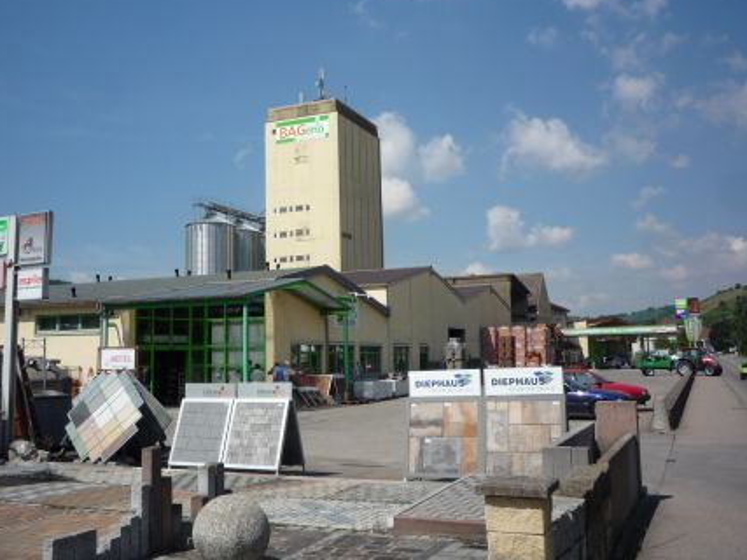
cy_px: 247
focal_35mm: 36
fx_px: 777
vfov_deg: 39.6
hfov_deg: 51.2
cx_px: 329
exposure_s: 1/640
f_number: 5.6
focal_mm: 5.2
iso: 100
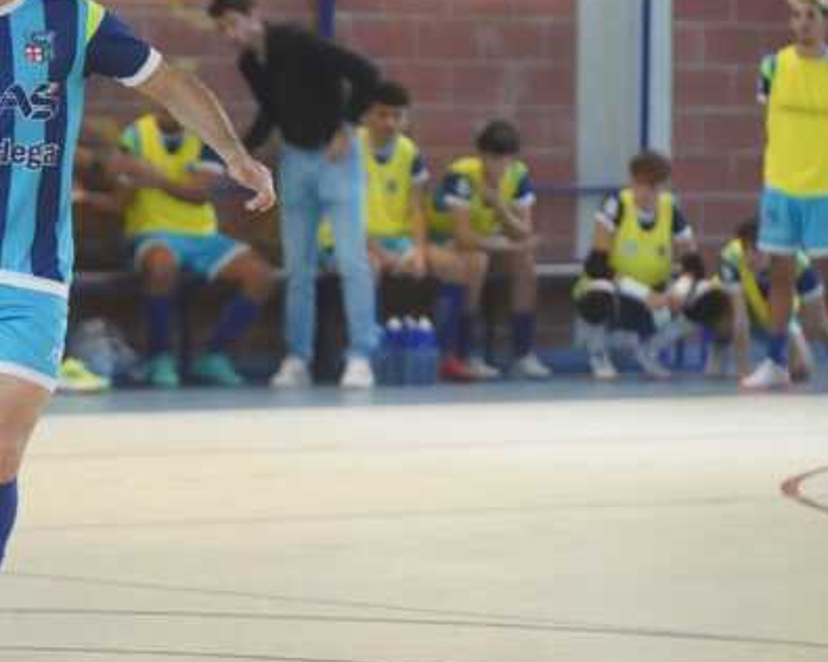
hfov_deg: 7.8
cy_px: 289
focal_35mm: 248
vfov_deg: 6.2
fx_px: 6077
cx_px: 159
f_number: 4
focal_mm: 150
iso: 10000
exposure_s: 1/1600
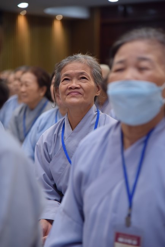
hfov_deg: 11.4
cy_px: 124
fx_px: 824
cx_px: 82
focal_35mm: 120
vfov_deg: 17.1
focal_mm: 120
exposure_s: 1/160
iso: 1250
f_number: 4
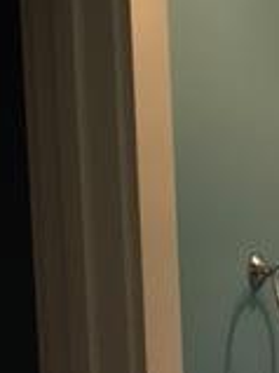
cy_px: 521
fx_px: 1259
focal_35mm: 117
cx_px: 556
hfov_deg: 11.4
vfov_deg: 15.8
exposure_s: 1/30
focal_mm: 4.15
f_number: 2.2
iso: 32
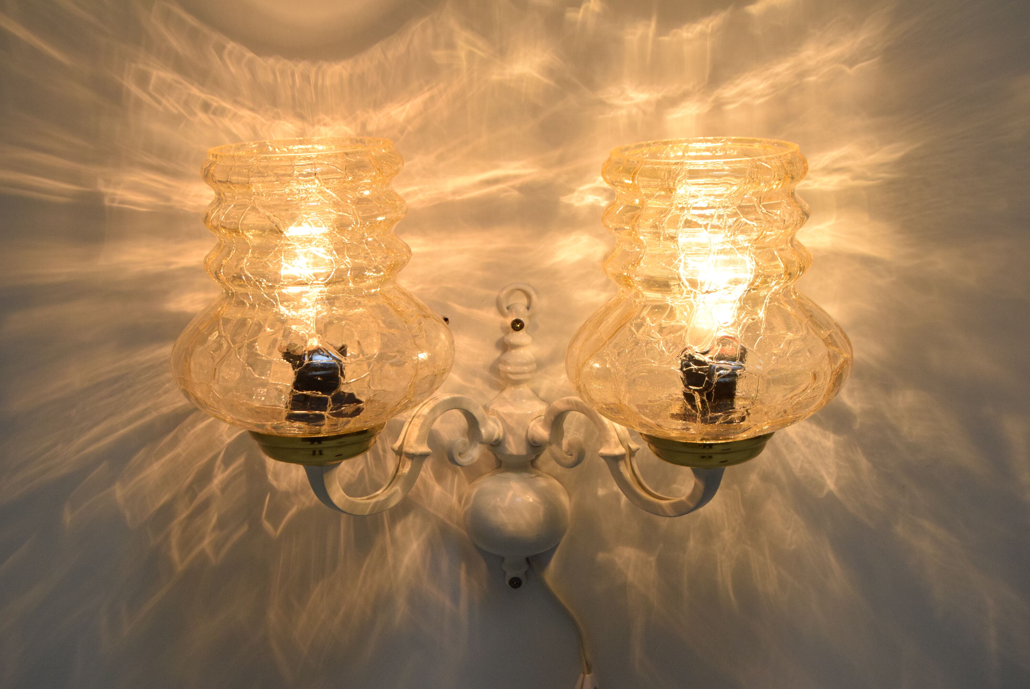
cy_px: 344
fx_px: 1933
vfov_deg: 20.2
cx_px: 515
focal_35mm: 68
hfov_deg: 29.8
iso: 1600
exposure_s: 1/250
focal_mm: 45
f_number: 8
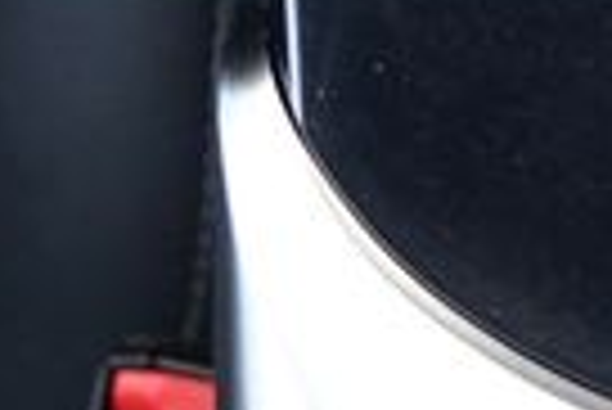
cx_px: 1026
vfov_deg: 6.5
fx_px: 3080
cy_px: -1048
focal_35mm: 181
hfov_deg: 10.8
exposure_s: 1/160
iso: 1600
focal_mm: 24
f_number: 2.8
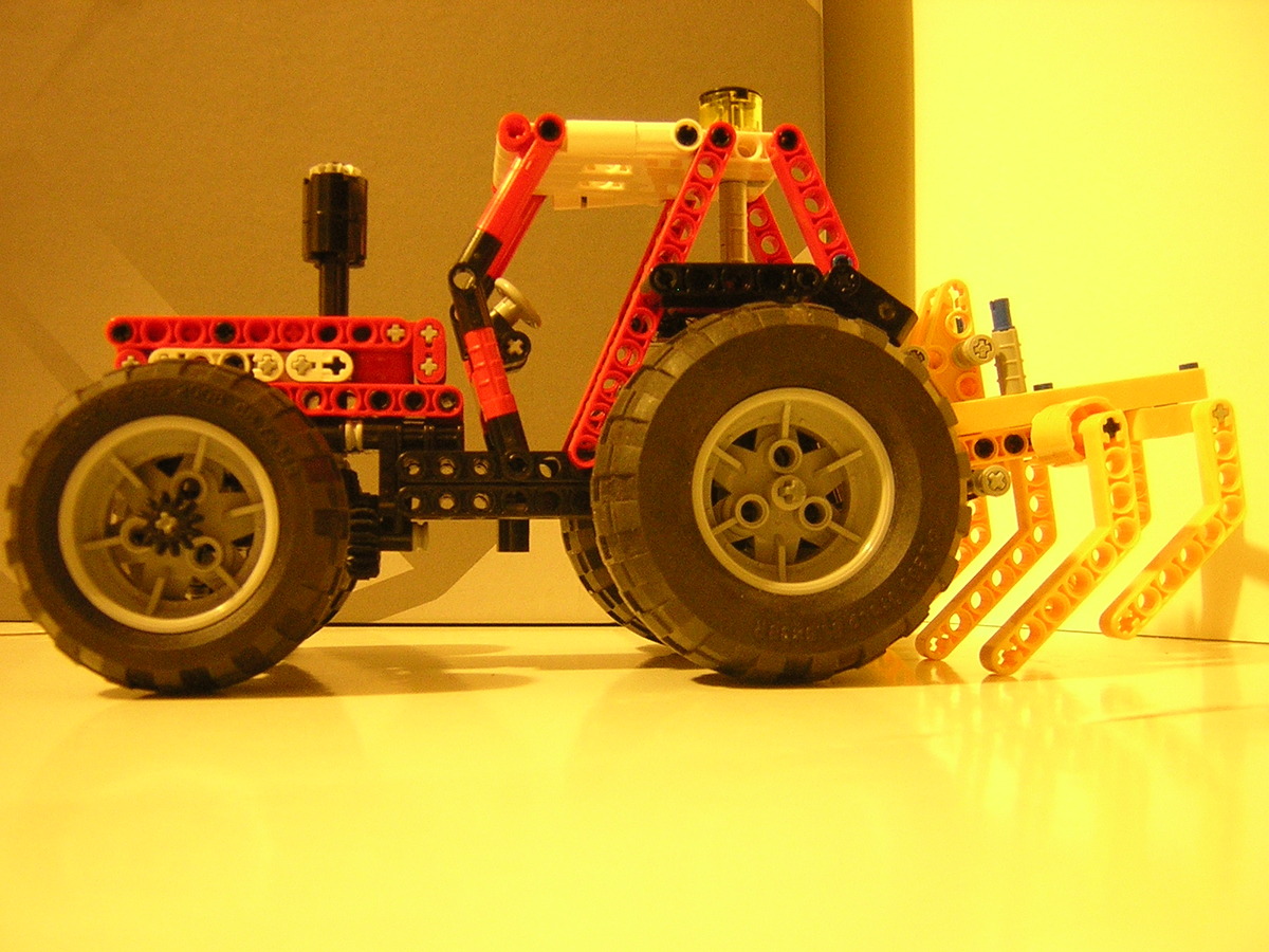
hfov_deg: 51.4
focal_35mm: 36
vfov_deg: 39.7
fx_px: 1320
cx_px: 634
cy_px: 476
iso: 400
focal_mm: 4.7
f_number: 2.6
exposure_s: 1/2.8
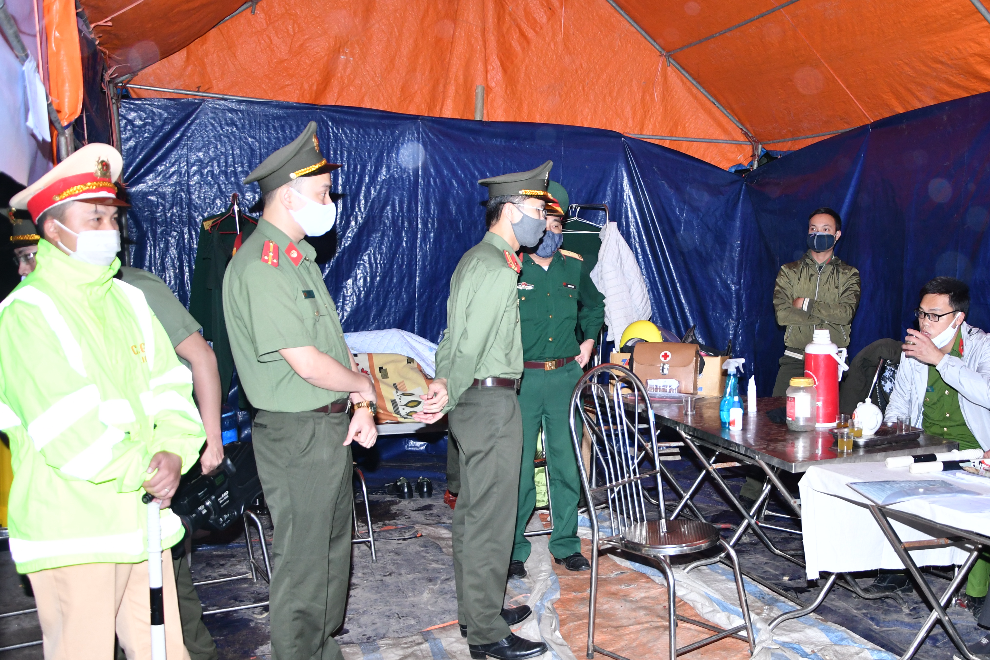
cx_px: 663
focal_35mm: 37
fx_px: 1017
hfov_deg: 50.9
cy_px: 384
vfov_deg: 35.9
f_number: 3.5
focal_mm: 18
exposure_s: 1/200
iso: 800
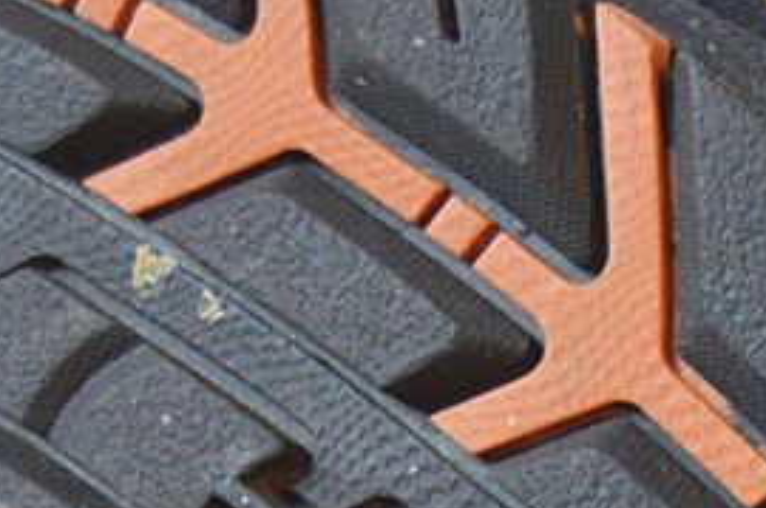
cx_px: 806
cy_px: 938
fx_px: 4014
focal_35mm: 189
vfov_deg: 7.0
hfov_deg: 10.8
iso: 2500
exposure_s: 1/60
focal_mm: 34
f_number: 4.5
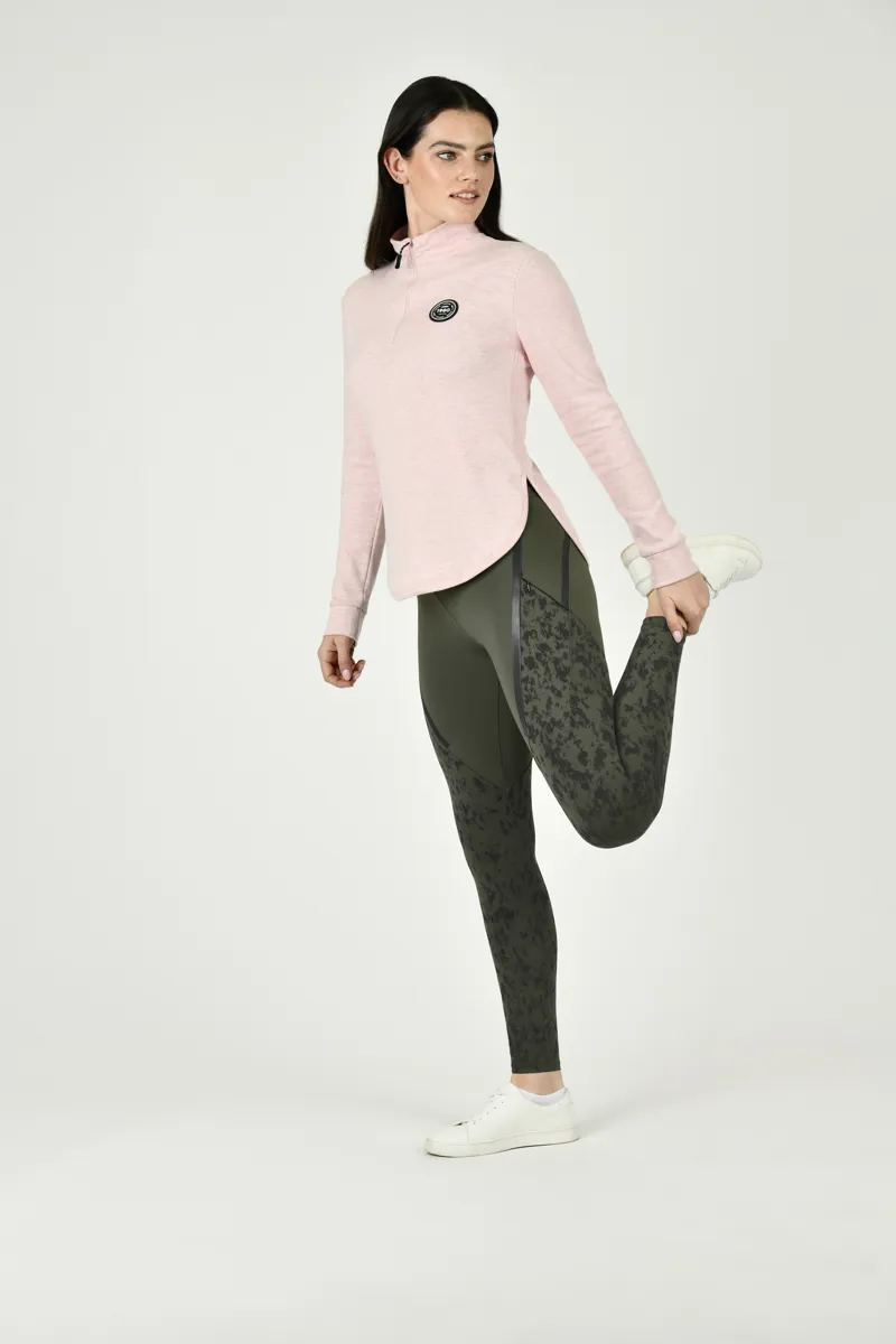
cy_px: 672
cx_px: 448
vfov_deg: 28.8
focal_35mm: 70
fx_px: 2613
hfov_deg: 19.5
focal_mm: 70
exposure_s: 1/160
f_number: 6.3
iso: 200
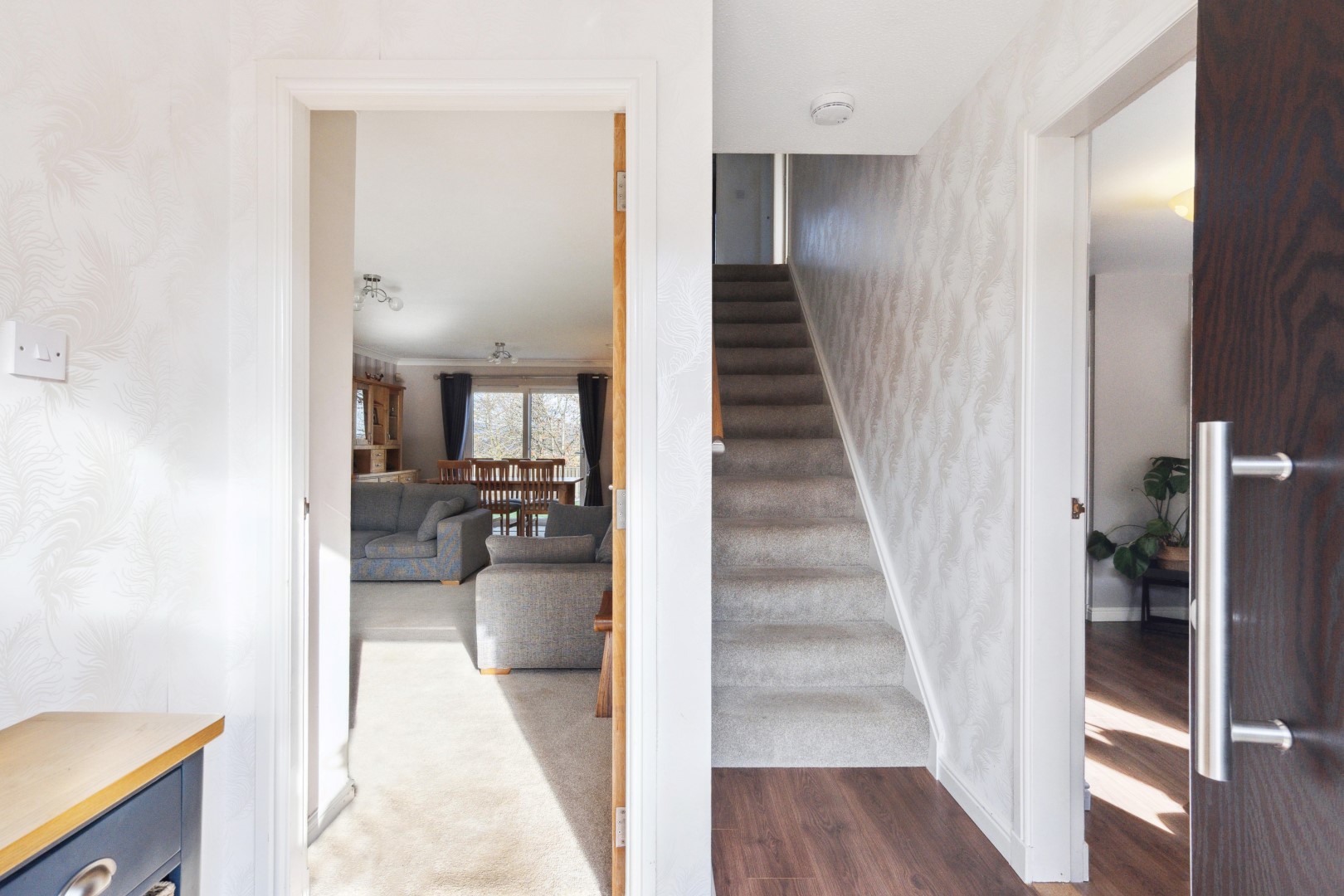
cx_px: 672
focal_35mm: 17
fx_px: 635
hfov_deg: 93.3
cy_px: 448
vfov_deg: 70.4
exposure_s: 1/320
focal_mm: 16
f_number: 8
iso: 800
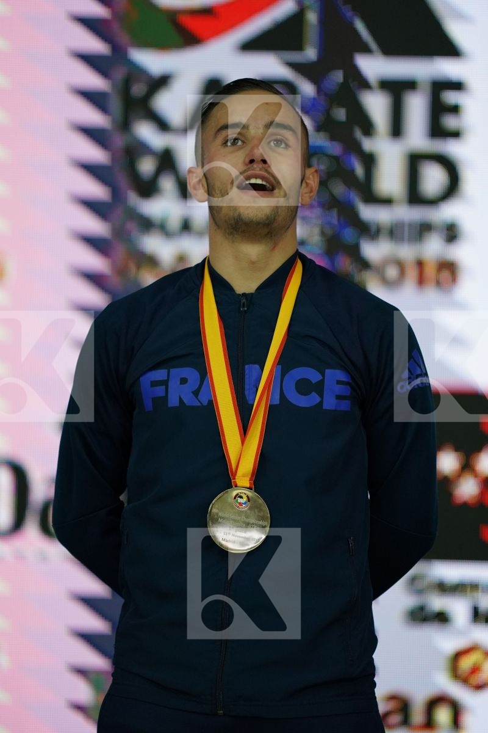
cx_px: 244
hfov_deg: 3.4
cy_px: 366
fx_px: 8133
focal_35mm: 400
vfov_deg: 5.2
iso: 2500
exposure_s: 1/500
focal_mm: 400
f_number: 2.8
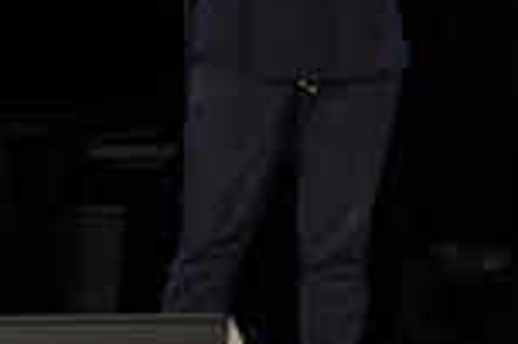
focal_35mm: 357
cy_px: 7
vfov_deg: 3.8
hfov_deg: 5.8
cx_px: 435
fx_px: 5131
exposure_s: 1/80
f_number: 6.3
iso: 1000
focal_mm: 120
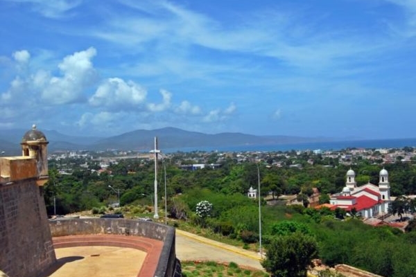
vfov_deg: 28.9
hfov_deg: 42.3
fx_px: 537
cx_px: 208
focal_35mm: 46
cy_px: 138
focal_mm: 31
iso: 100
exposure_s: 1/400
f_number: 10
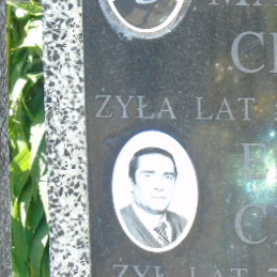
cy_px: 109
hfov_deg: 4.9
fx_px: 3205
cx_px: 320
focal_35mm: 354
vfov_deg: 4.9
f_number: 4.9
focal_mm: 29
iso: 250
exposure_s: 1/125
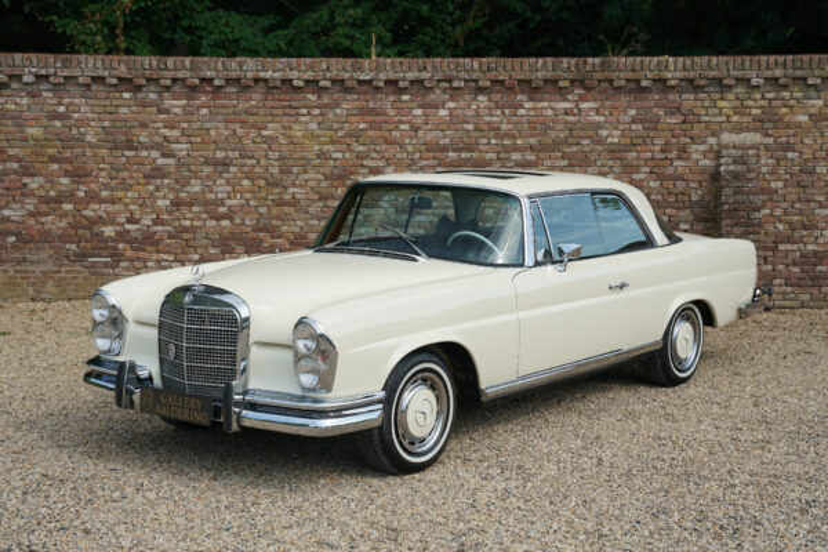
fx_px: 1258
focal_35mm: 55
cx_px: 414
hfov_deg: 36.4
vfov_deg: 24.7
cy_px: 276
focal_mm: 54.7
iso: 100
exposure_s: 1/250
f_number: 5
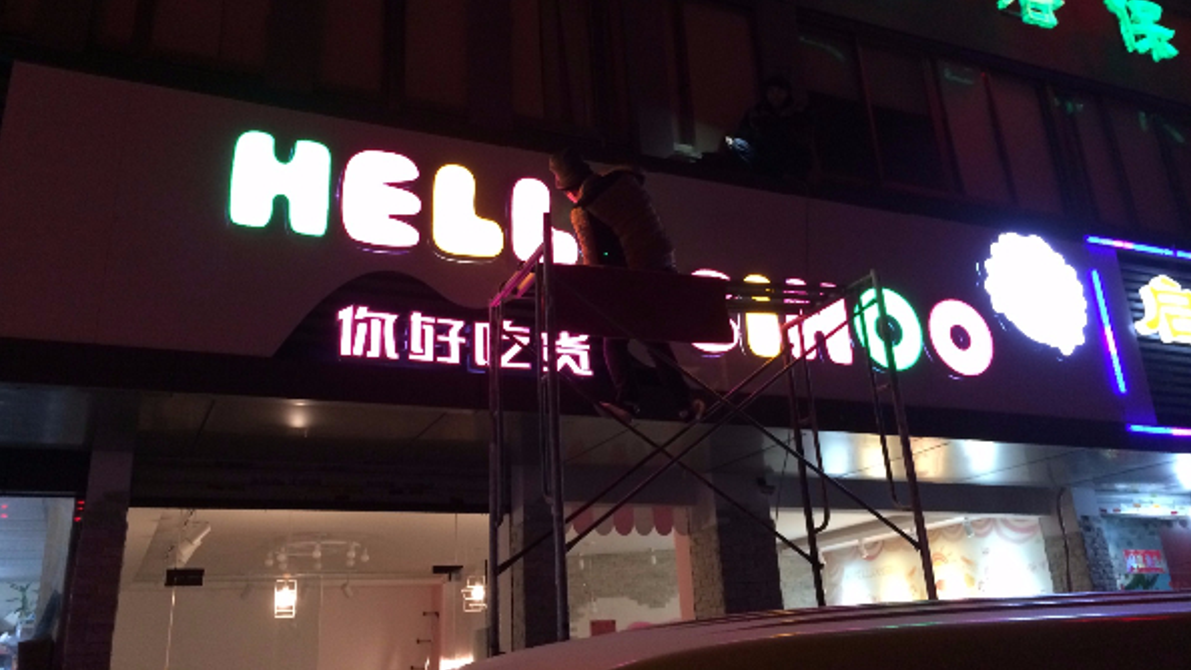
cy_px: 267
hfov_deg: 59.5
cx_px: 600
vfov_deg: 35.5
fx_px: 1042
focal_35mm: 33
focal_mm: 4.12
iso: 320
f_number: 2.2
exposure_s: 1/20
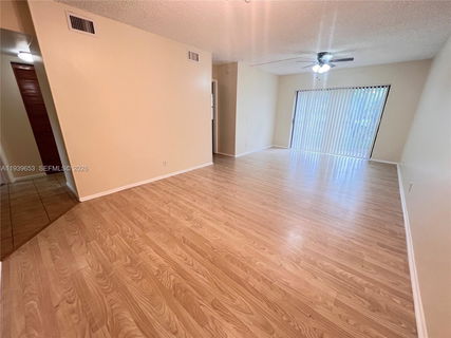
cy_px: 169
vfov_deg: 89.9
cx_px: 226
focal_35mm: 13
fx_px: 169
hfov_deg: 106.2
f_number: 1.8
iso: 160
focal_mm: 1.57
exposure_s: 1/60
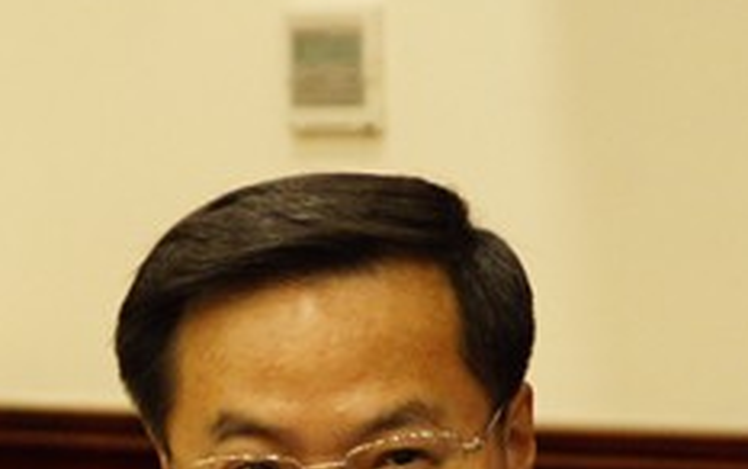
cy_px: 610
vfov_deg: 3.1
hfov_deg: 5.0
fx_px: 8548
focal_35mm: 419
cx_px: 228
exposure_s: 1/15
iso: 1600
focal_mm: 80
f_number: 4.5
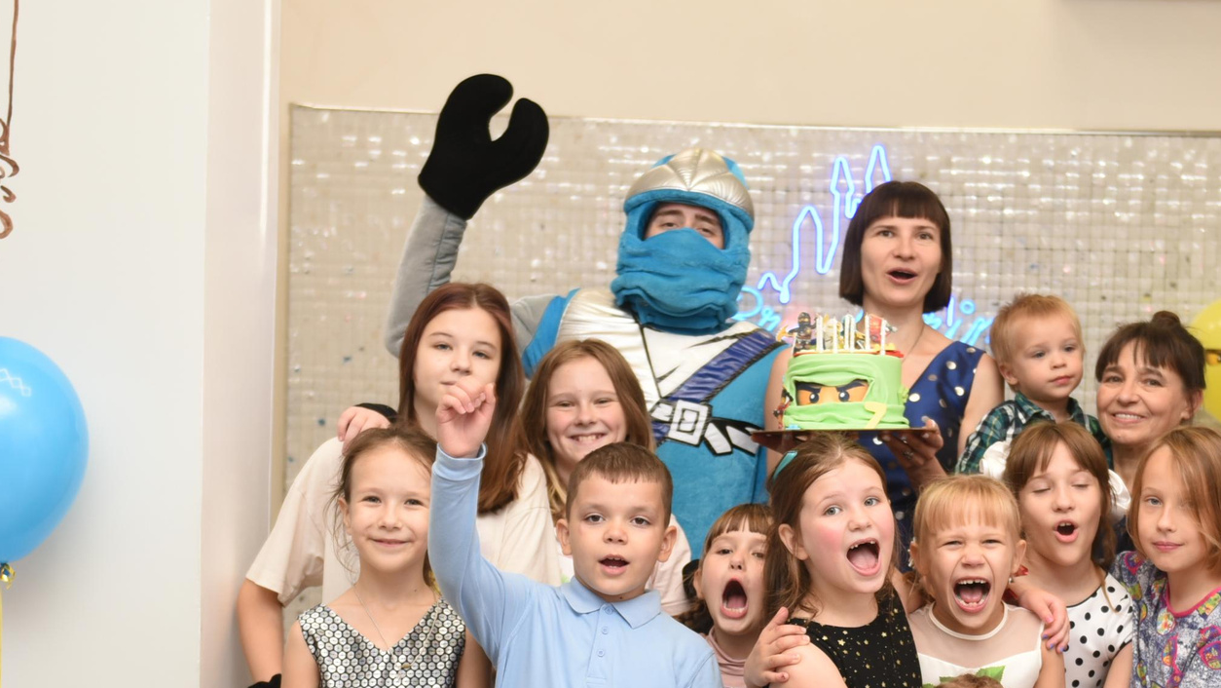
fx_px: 2493
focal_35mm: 77
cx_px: 797
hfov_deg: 27.4
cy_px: 607
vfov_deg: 15.5
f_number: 2.8
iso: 280
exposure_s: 1/200
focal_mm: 36
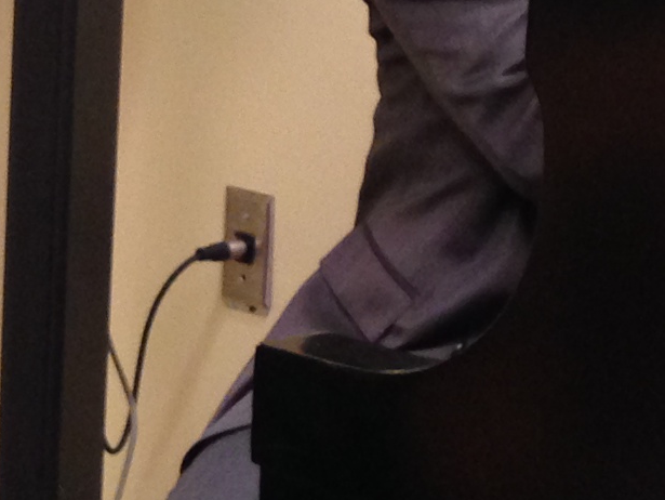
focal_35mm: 175
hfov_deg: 11.2
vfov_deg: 8.5
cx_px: -3
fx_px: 3364
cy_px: 19
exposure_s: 1/20
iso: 125
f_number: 2.4
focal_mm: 4.12
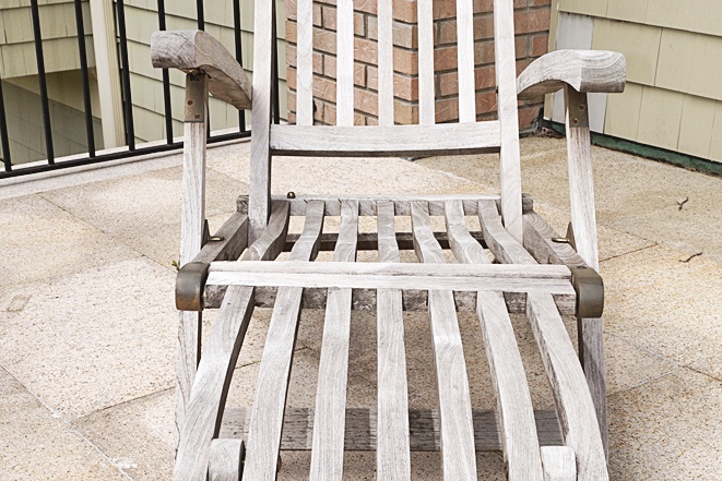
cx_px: 361
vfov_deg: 23.0
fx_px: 1183
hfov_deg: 33.9
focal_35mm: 59
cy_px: 295
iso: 100
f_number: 13
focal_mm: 26
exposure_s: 1/100
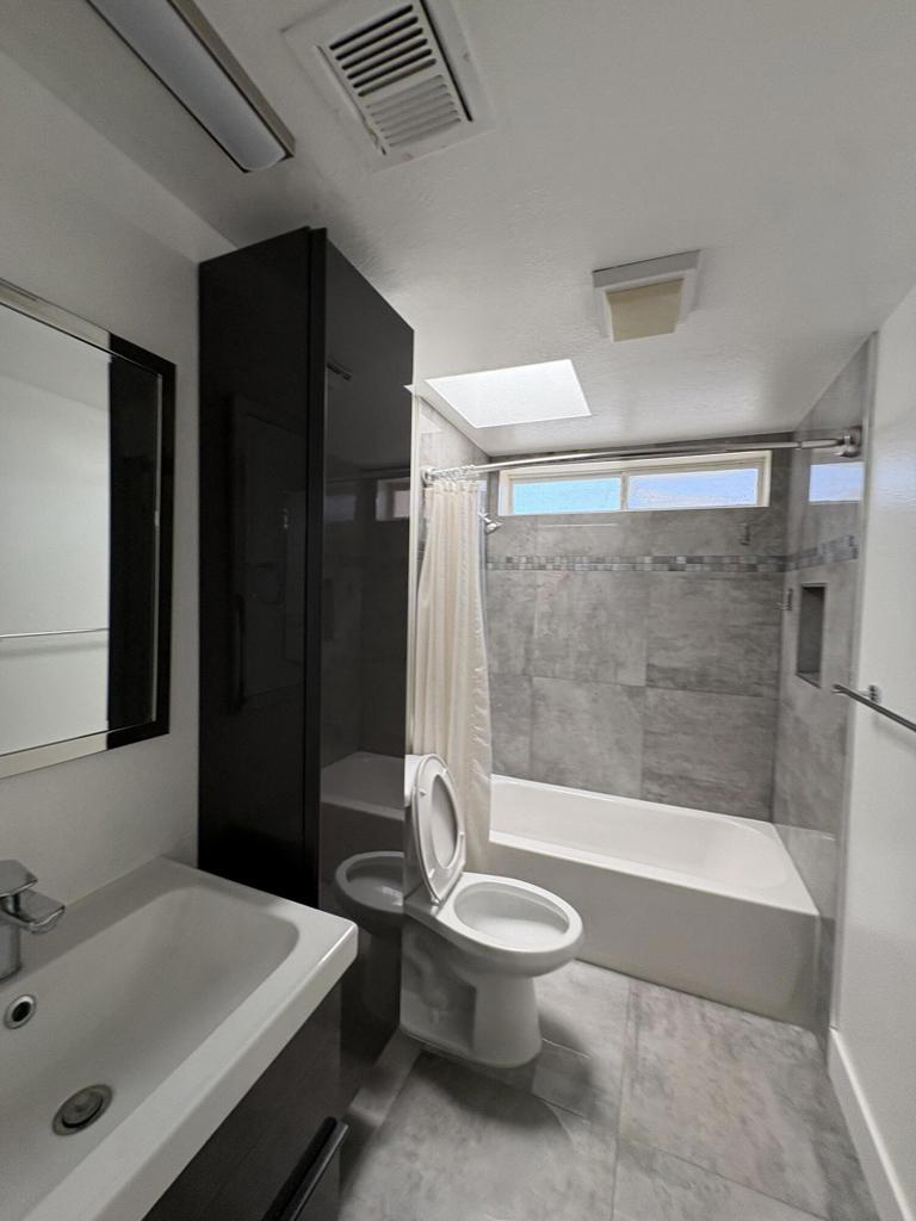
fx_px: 494
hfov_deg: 85.7
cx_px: 458
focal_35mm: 14
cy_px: 610
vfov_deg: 102.1
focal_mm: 2.22
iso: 40
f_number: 2.2
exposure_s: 1/99
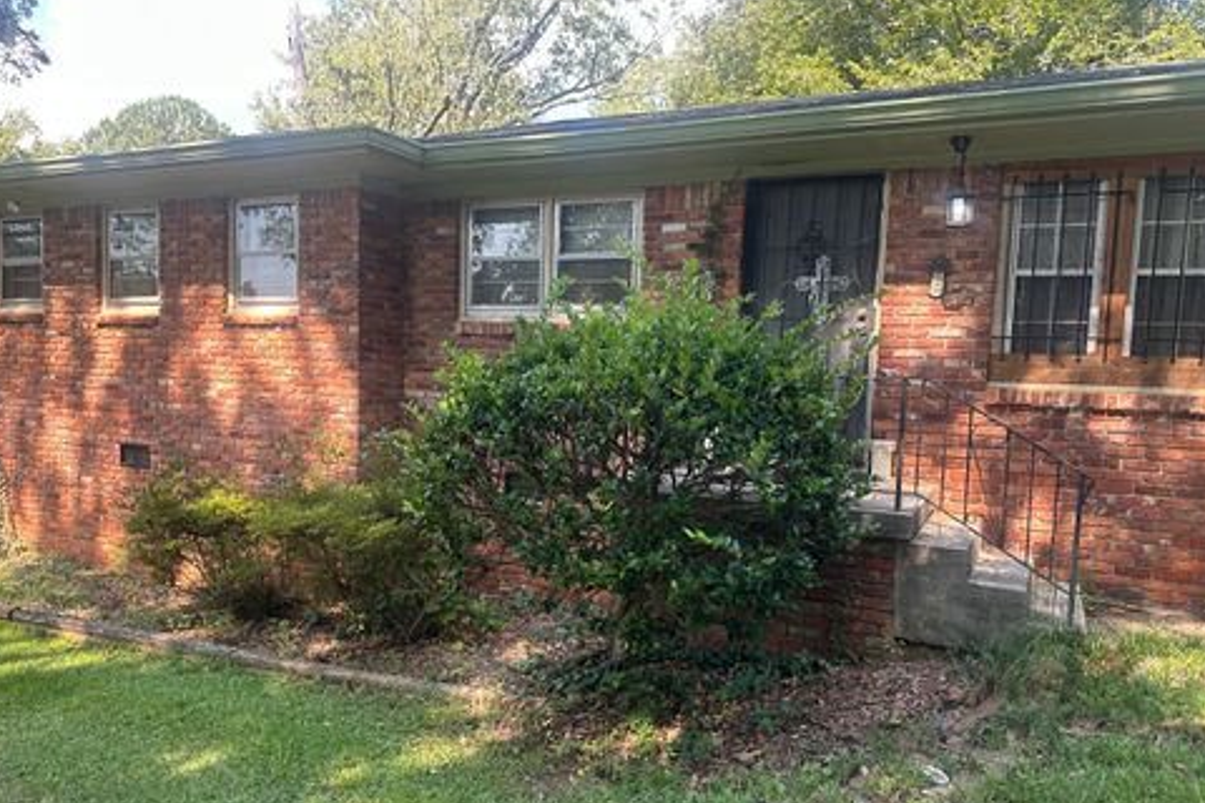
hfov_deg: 69.4
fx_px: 870
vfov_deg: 49.5
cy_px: 448
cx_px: 610
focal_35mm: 26
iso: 80
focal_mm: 6.86
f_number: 1.78
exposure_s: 1/360
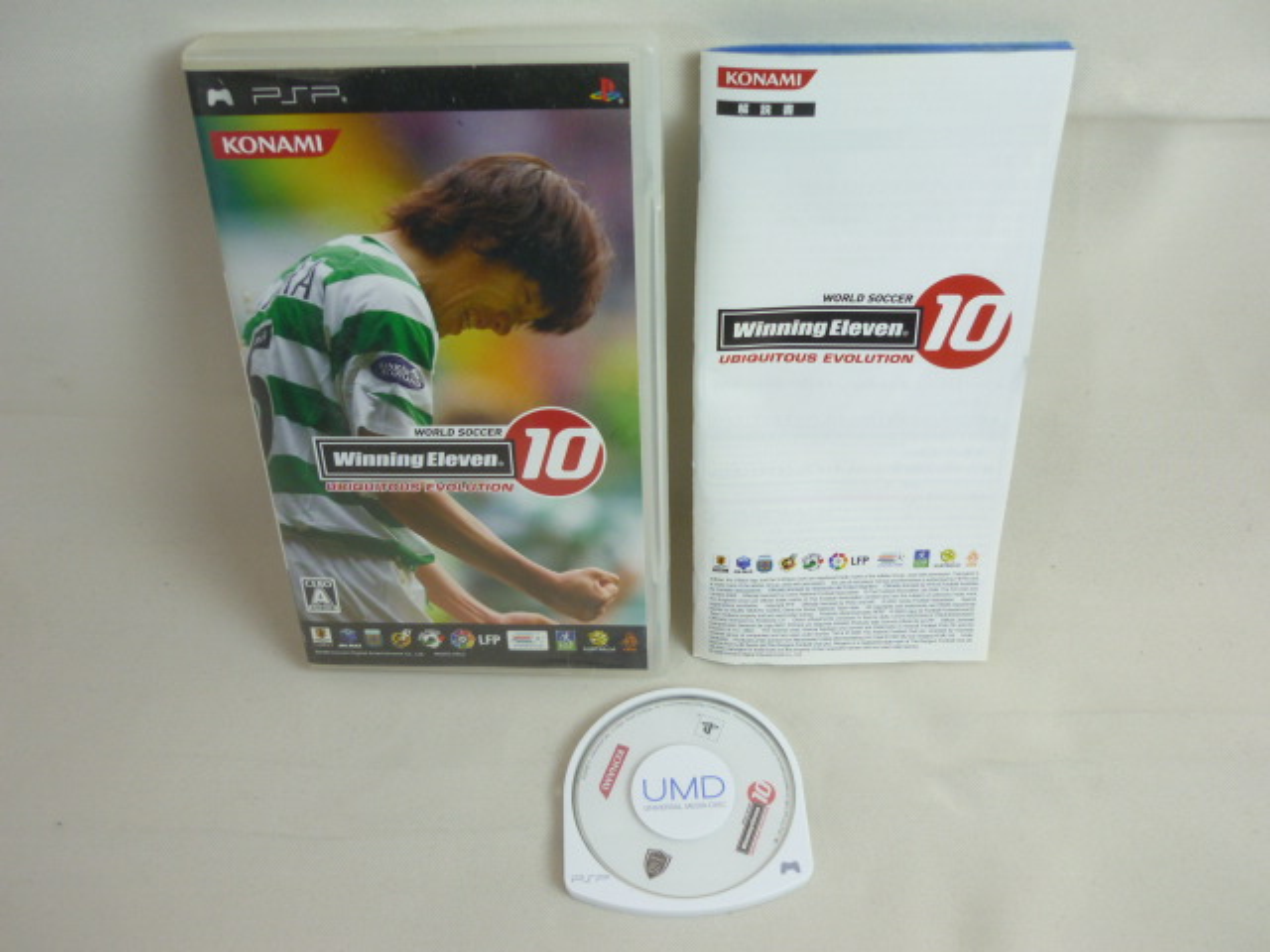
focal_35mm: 33
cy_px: 476
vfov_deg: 42.9
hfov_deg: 55.4
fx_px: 1211
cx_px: 635
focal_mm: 5.5
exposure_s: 1/30
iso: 80
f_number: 2.8
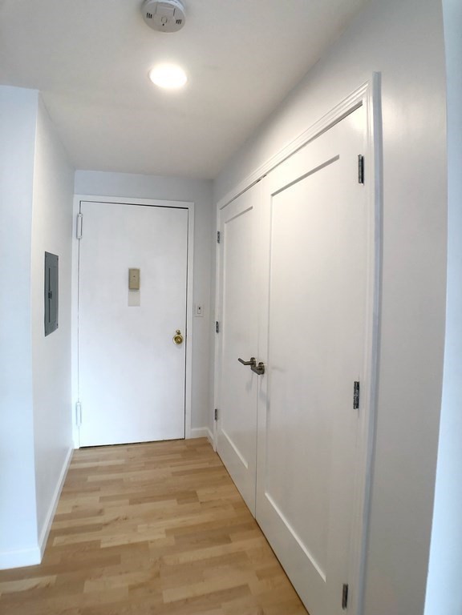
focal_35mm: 28
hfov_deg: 49.7
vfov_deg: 63.4
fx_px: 498
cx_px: 231
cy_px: 308
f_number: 1.8
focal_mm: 4
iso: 25
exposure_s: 1/40
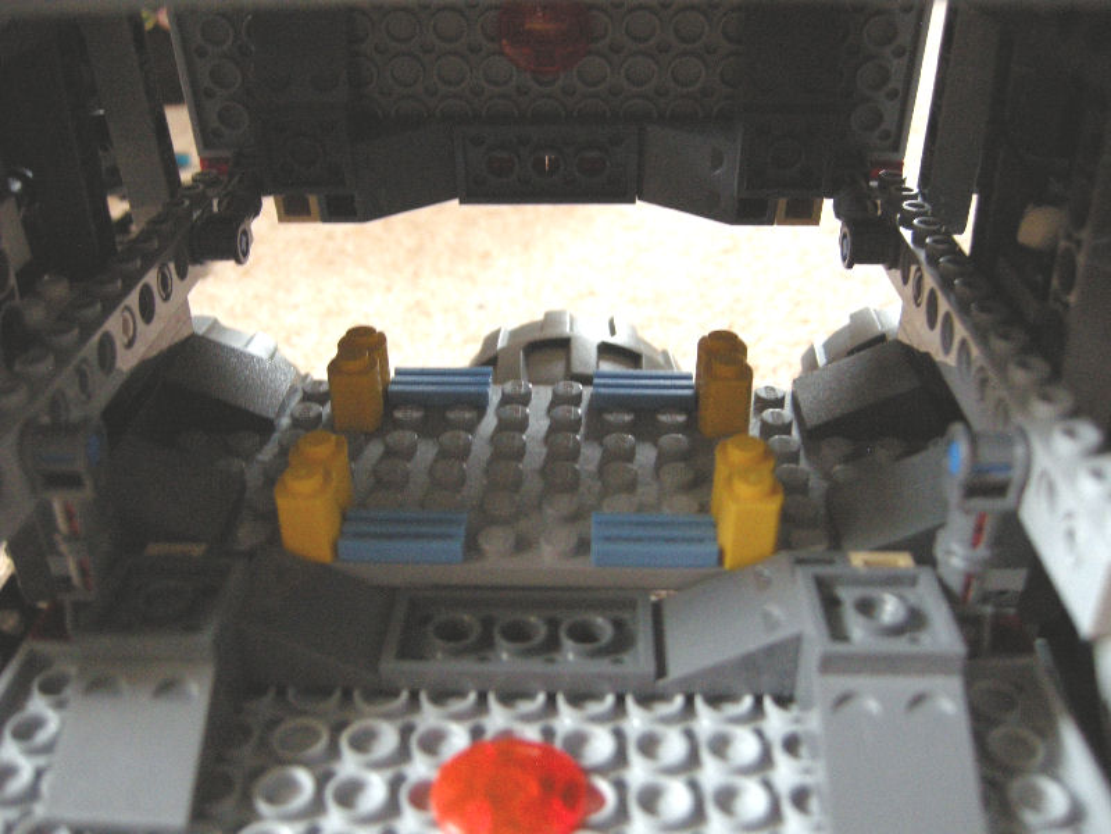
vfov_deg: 40.7
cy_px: 417
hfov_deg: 52.6
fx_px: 1123
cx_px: 556
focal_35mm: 35
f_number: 2.7
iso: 400
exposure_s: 1/21.3
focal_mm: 7.5
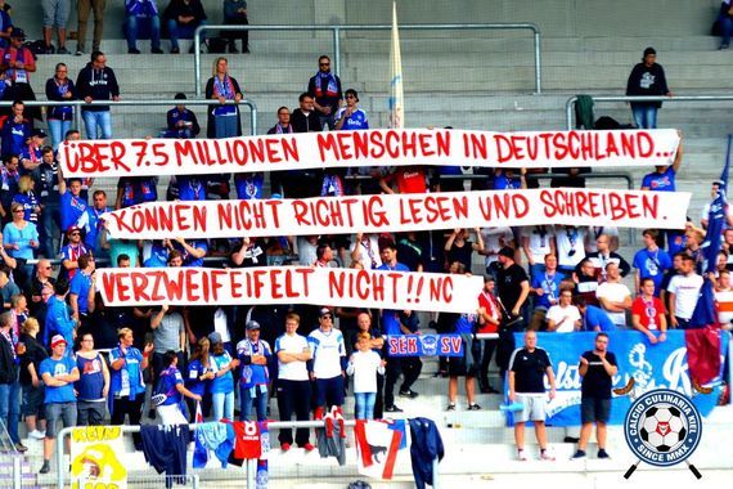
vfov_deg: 4.6
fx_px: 6108
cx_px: 366
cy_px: 244
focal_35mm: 300
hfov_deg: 6.9
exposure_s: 1/1250
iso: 400
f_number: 4.5
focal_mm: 200
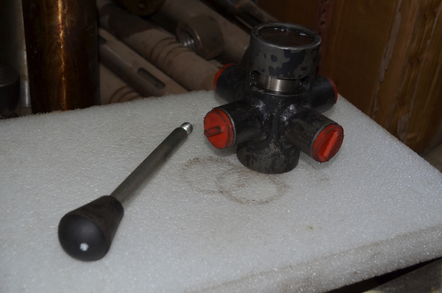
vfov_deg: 27.9
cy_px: 146
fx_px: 588
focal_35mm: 48
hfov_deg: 41.2
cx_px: 221
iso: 200
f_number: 5.6
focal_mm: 32
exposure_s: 1/30
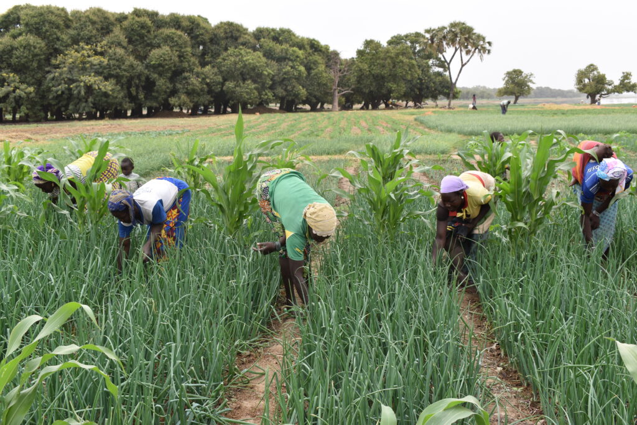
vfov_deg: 36.9
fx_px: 637
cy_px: 212
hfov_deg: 53.1
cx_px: 318
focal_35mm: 36
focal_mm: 24
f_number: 8
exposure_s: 1/250
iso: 200
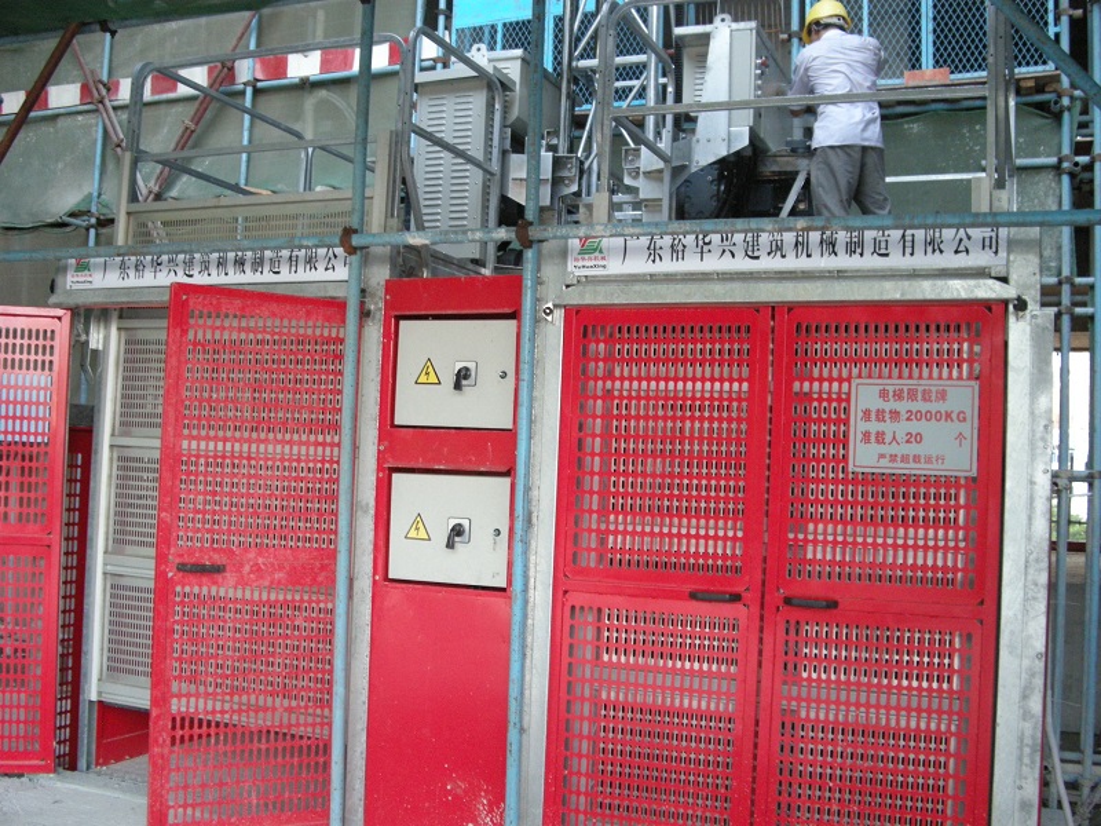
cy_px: 413
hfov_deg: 50.1
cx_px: 550
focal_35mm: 37
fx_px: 1177
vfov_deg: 38.7
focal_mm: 7.9
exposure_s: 1/31.2
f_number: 2.8
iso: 400
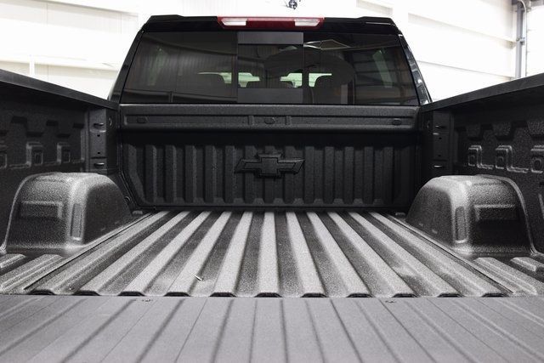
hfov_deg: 53.1
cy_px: 182
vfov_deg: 36.9
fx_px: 544
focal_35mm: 36
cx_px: 272
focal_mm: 24
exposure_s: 1/15
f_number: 6.3
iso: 1250
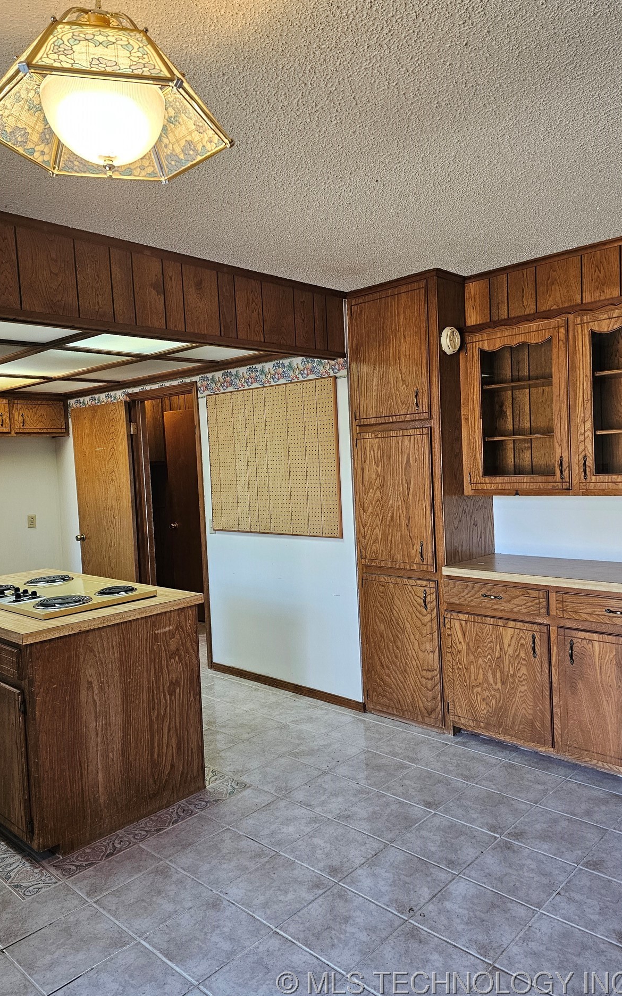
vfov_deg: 72.5
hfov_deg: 49.3
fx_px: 678
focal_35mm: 25
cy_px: 502
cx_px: 327
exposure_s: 1/120
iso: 250
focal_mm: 6.3
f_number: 1.7
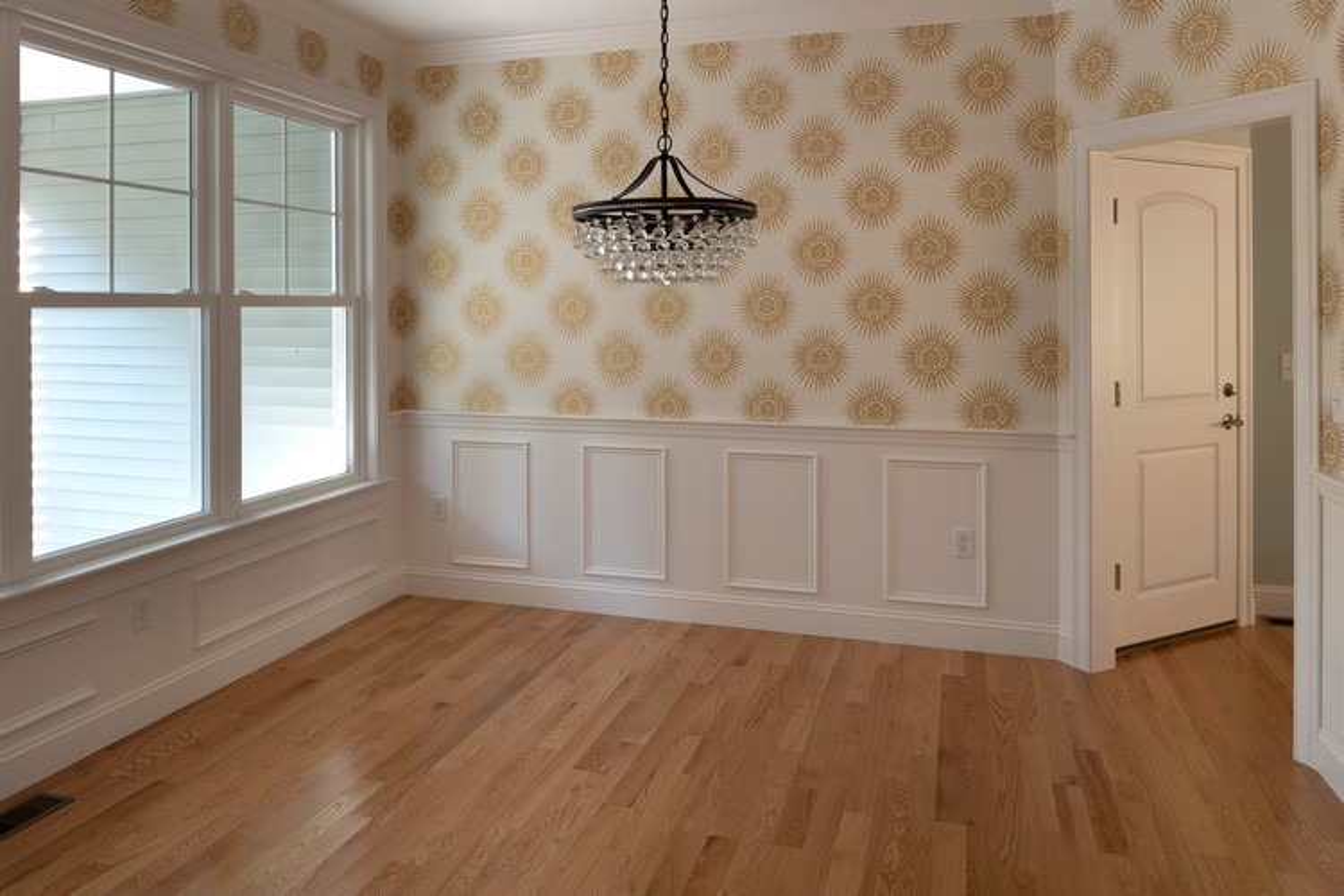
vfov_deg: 53.1
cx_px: 672
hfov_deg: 73.7
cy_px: 448
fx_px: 896
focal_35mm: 24
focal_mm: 24
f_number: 8
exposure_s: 1/8
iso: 200
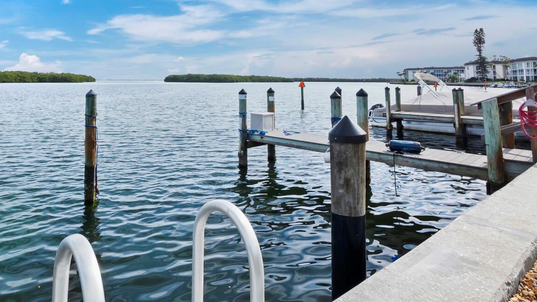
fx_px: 299
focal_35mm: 21
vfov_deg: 49.9
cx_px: 209
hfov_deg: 82.6
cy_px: 54
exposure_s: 1/160
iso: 400
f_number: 11
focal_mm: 7
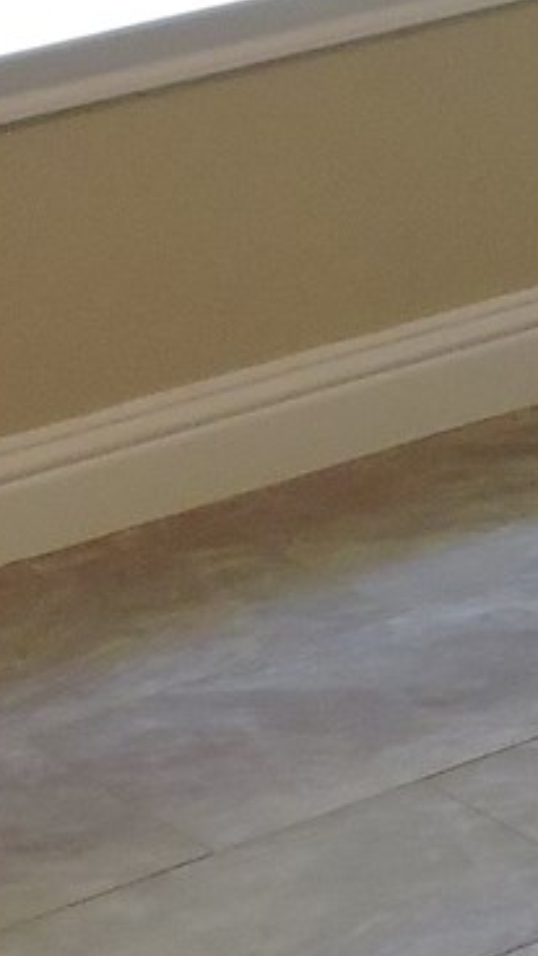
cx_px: 837
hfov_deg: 6.6
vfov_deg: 11.7
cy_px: -73
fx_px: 4616
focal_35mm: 182
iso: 400
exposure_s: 1/30
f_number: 3.1
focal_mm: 5.4
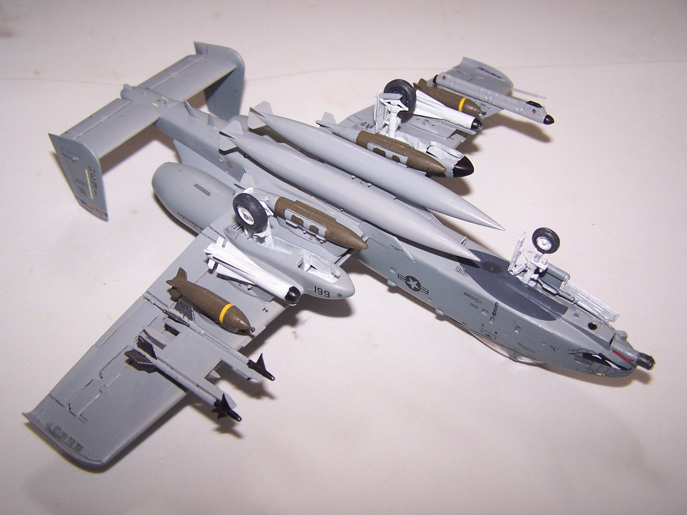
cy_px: 258
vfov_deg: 37.7
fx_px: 754
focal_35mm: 38
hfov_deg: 49.0
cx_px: 344
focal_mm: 6.3
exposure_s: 1/60
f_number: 2.8
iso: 80
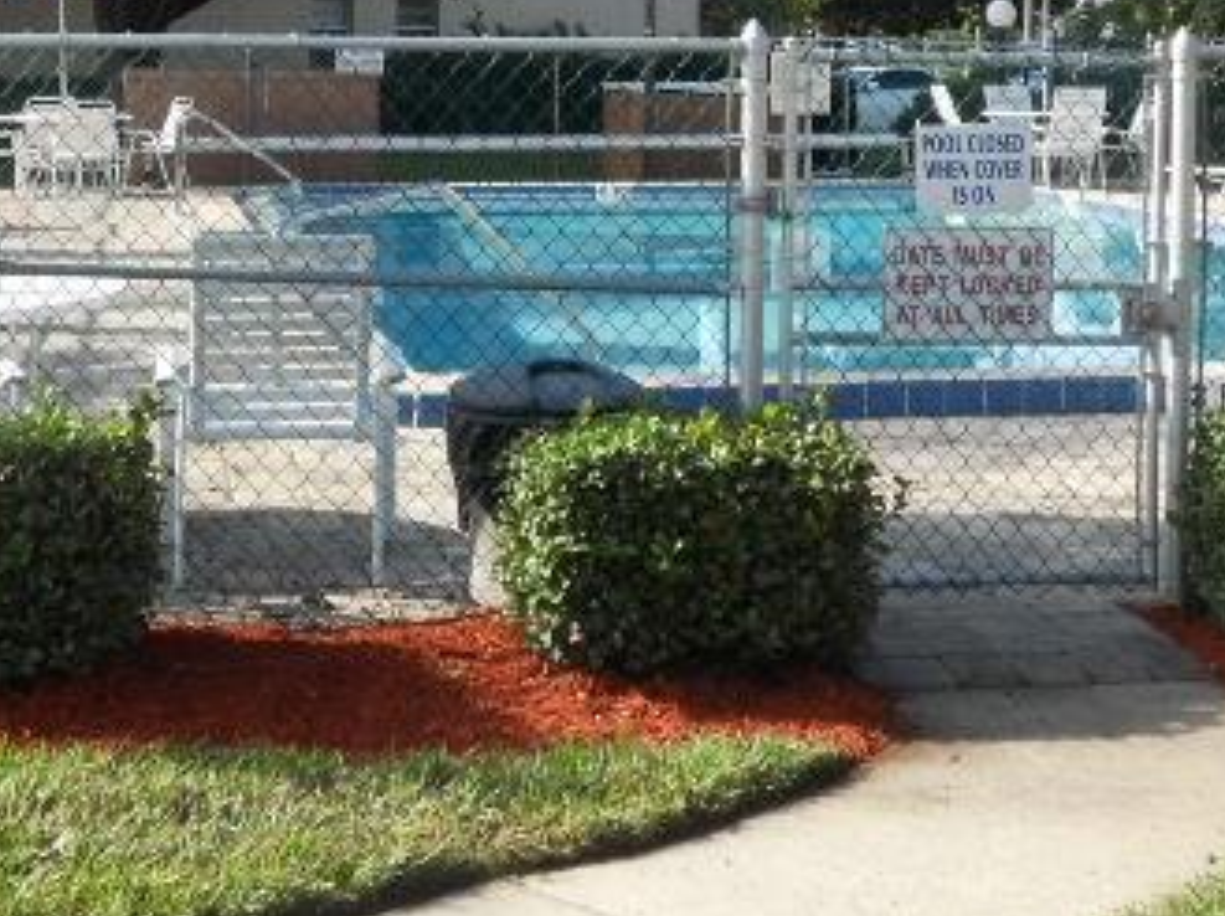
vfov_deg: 19.4
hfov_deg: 26.4
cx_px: 585
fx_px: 2616
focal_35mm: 74
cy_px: 67
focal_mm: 6.9
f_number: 3.9
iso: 80
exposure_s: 1/320
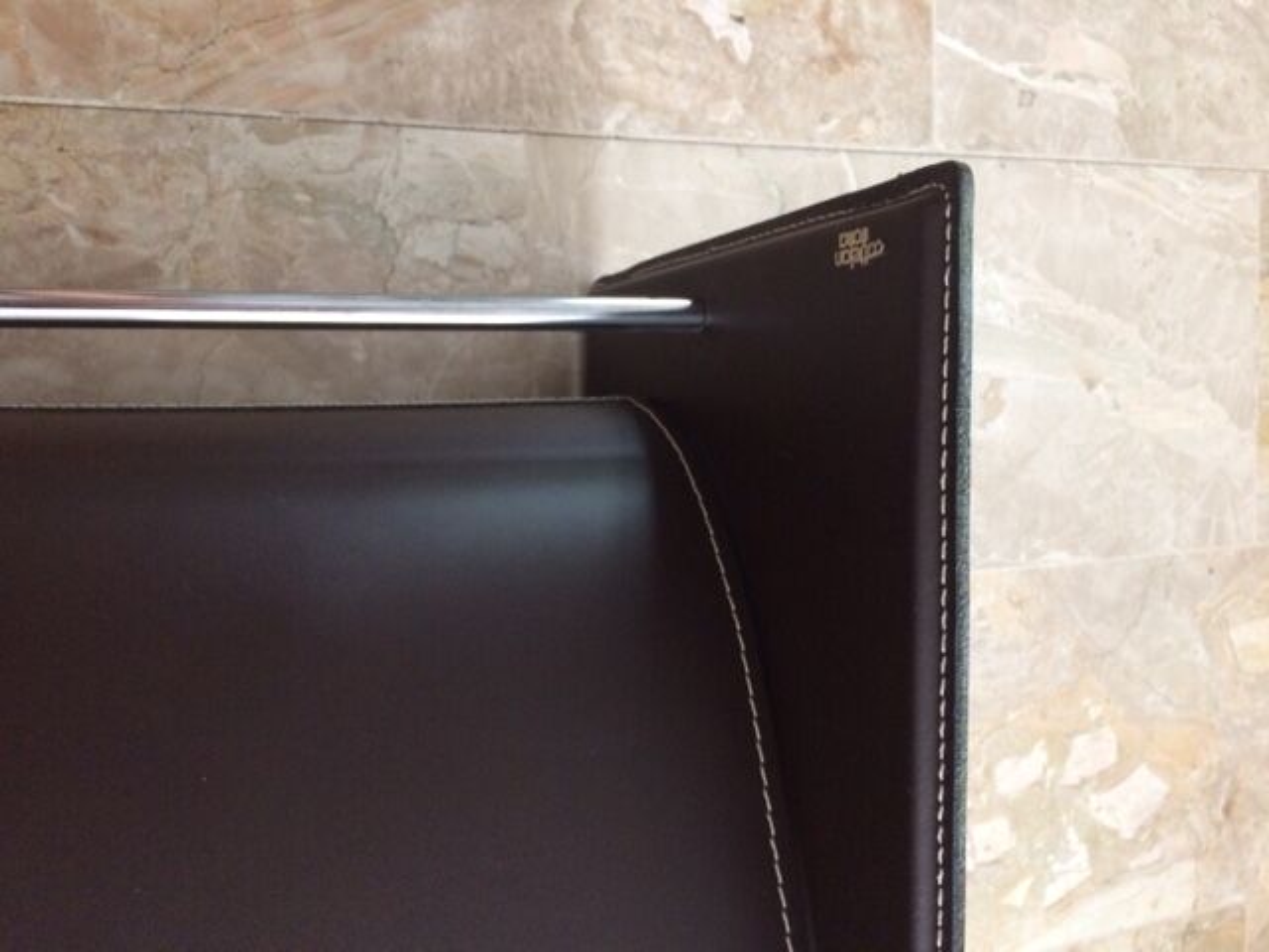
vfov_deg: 48.2
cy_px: 476
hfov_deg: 61.7
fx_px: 1063
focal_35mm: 29
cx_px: 634
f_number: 2.2
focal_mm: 4.15
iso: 320
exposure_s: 1/25
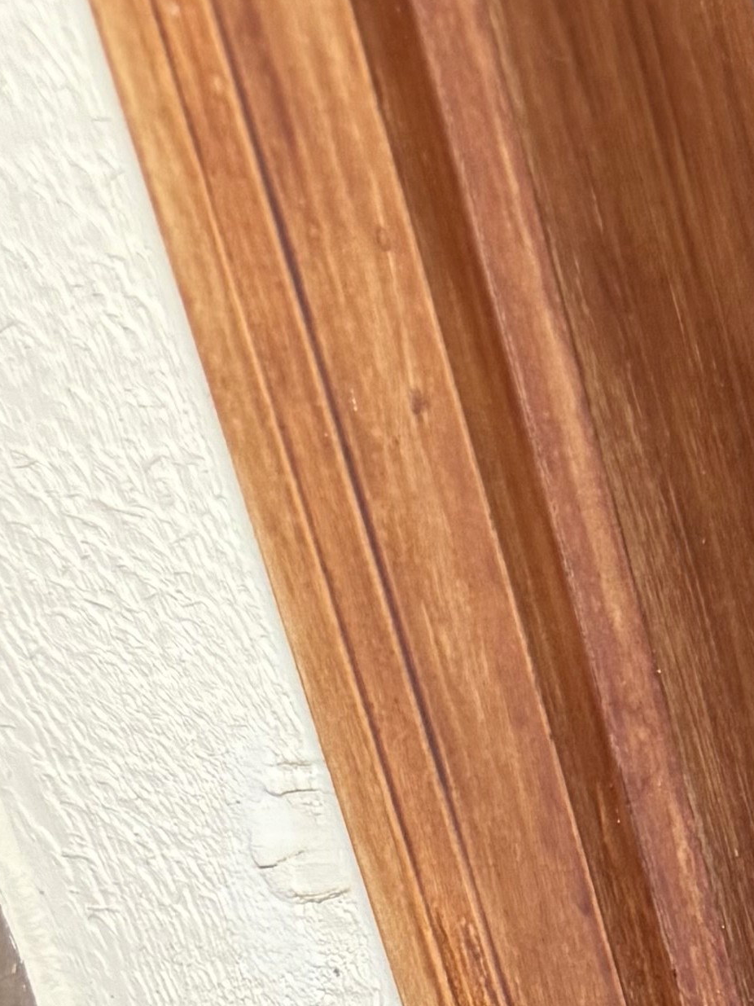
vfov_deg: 14.5
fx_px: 3224
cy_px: 2058
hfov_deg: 11.5
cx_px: 1662
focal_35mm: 111
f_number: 1.78
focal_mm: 6.76
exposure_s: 1/121
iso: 125
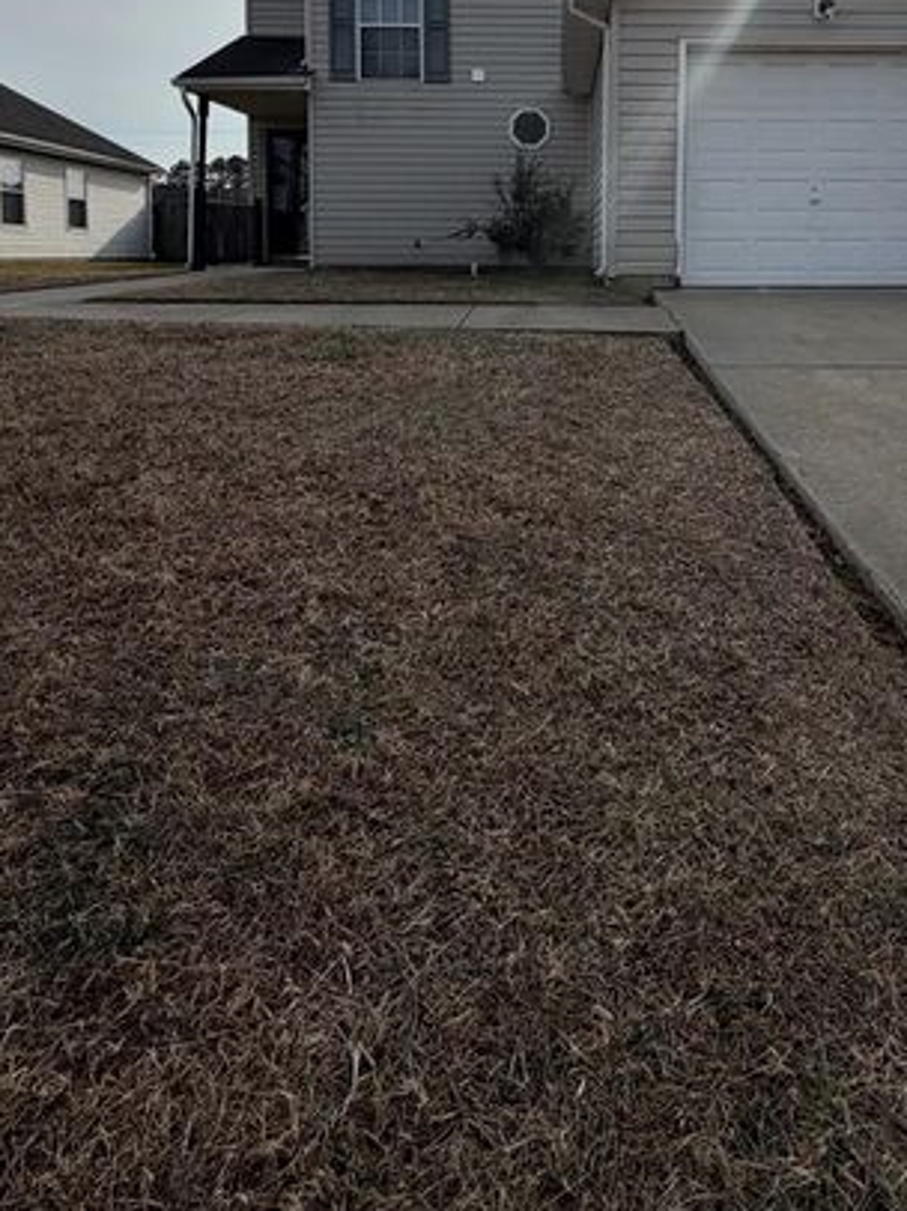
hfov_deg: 58.0
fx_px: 804
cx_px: 573
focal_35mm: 23
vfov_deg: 69.1
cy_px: 303
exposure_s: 1/1848
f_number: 2.2
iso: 32
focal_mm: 2.22
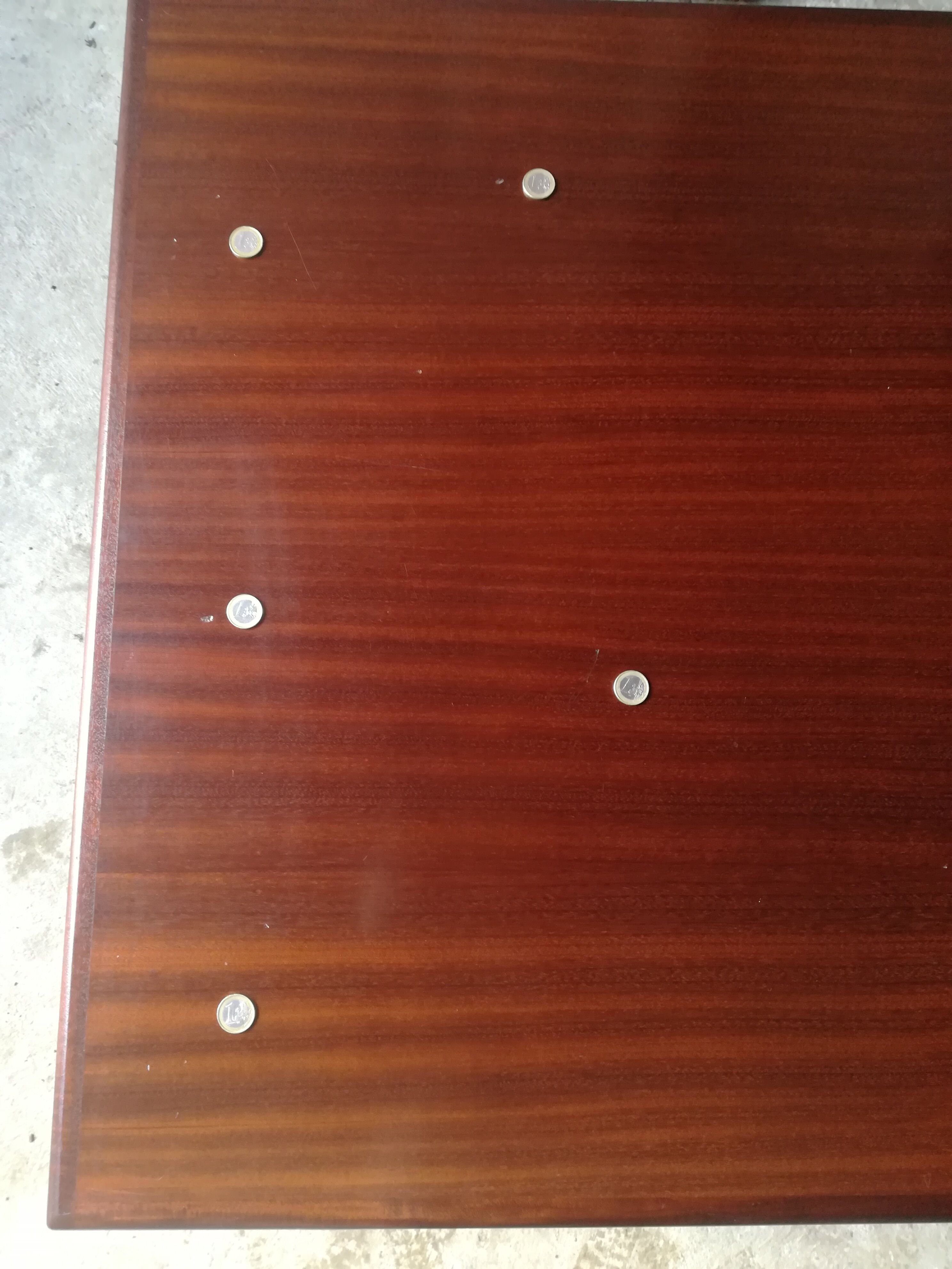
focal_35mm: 26
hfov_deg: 53.1
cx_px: 476
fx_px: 953
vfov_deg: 67.3
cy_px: 634
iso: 320
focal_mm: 3.83
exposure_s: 1/33.3
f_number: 2.2
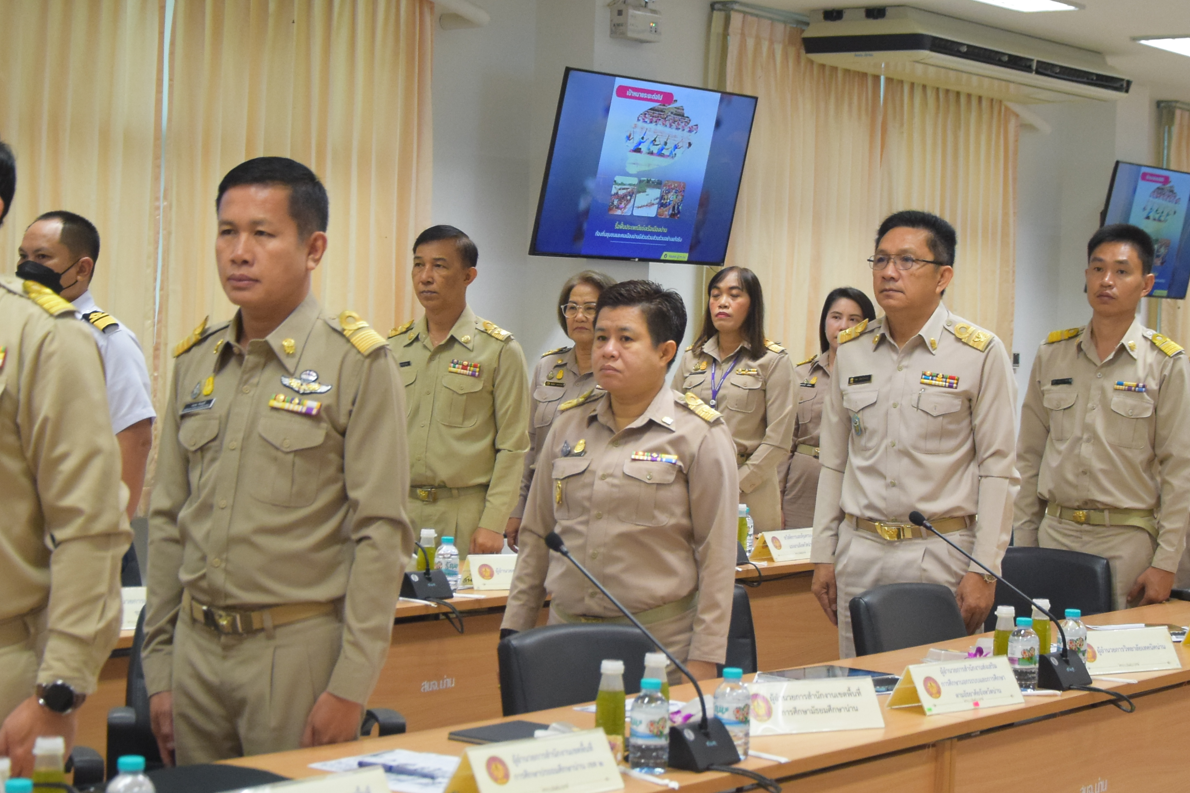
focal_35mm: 69
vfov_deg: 19.7
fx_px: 2281
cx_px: 611
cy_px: 384
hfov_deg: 29.2
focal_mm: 30
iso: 1600
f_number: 4.2
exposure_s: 1/125
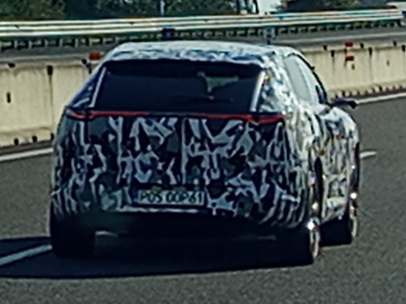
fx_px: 786
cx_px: 203
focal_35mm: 67
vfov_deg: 21.9
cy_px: 152
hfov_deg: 29.0
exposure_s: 1/1292
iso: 52
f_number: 1.7
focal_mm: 5.24
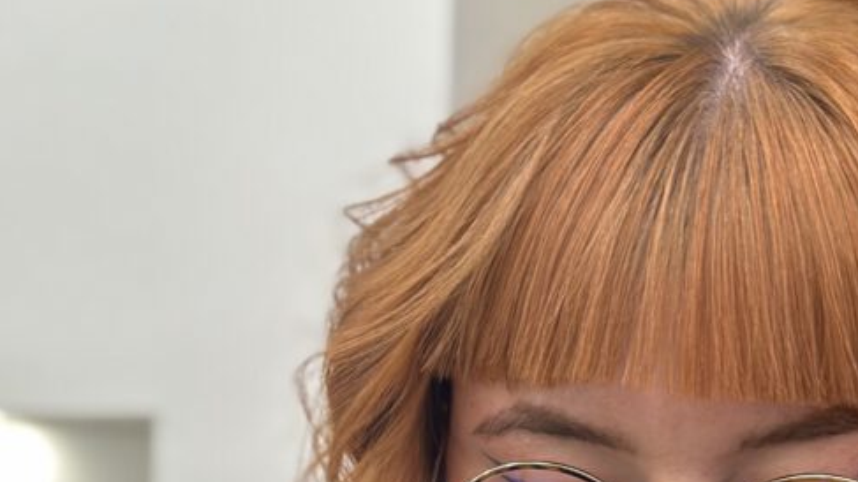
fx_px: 2503
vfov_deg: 10.8
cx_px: 617
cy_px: 591
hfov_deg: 19.3
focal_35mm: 110
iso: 160
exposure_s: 1/50
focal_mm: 6.86
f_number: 1.78
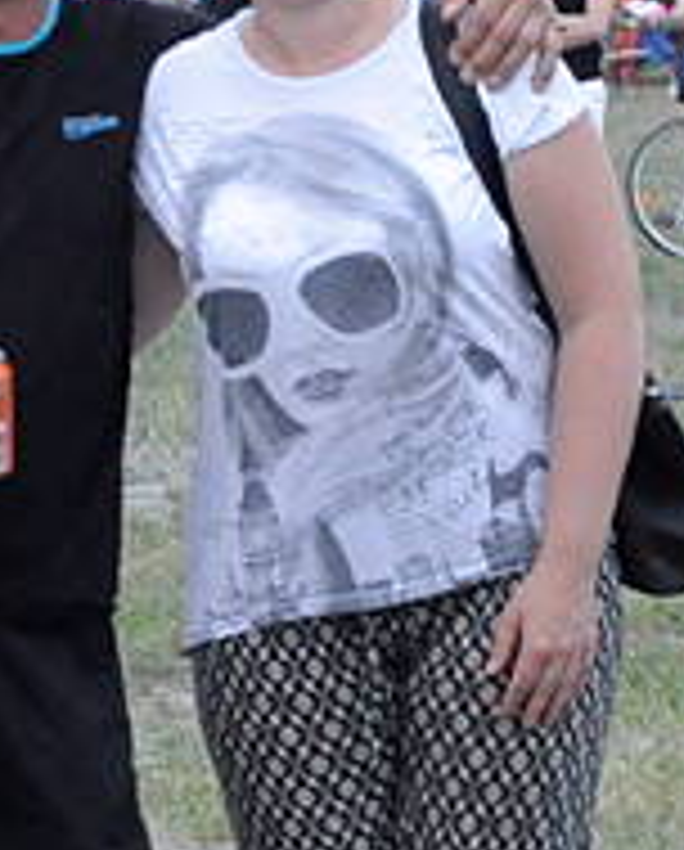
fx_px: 7643
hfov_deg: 5.1
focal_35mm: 303
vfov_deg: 6.4
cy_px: 555
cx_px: 68
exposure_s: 1/100
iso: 3200
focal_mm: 48
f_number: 5
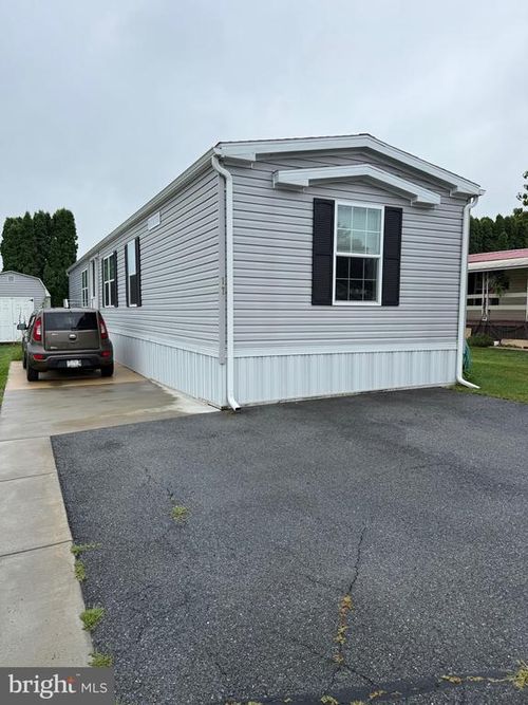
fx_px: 488
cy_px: 352
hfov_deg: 56.8
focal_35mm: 24
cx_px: 264
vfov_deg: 71.6
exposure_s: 1/1949
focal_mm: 6.76
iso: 80
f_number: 1.78
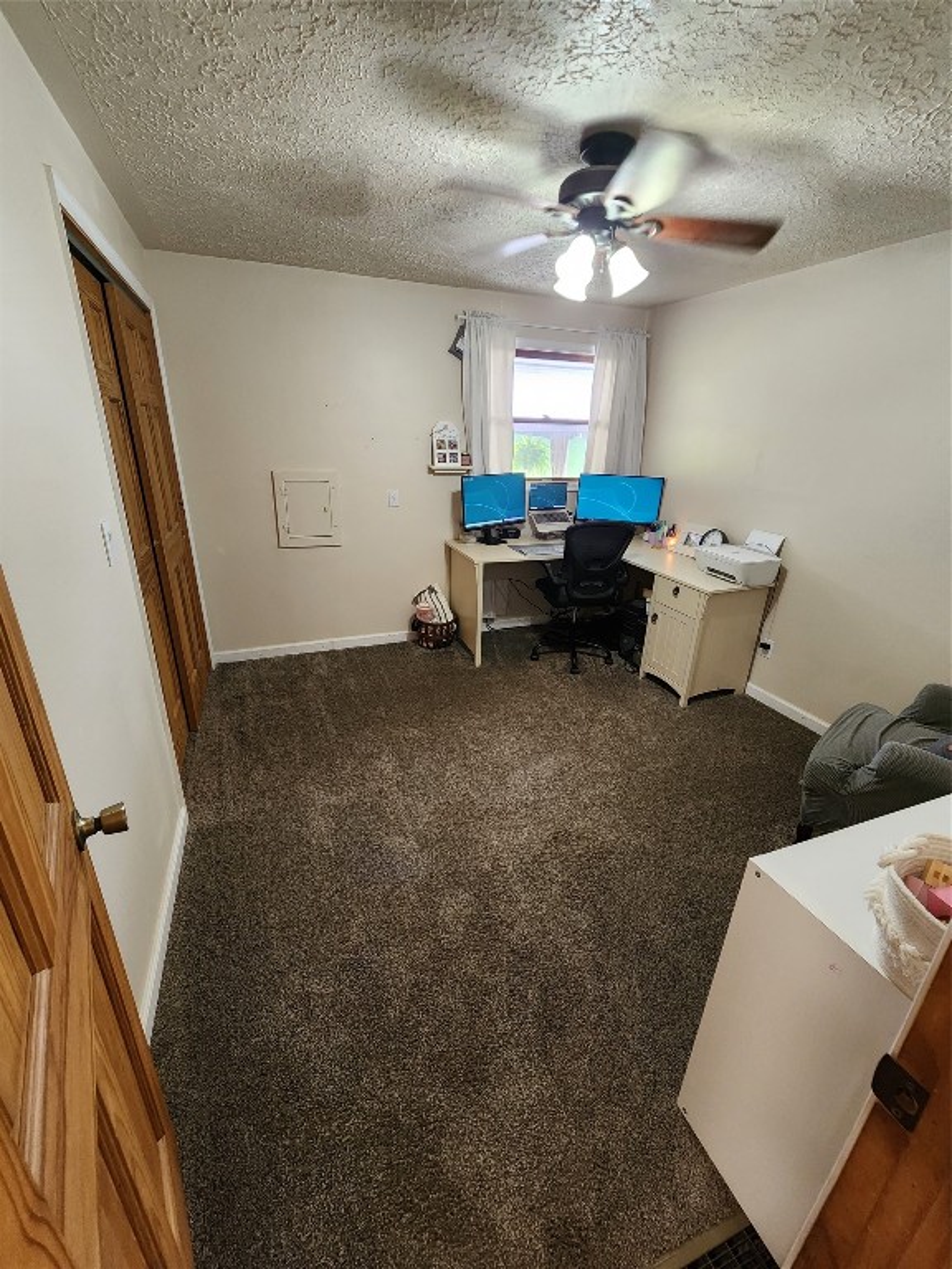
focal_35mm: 13
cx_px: 476
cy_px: 634
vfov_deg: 106.2
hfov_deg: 89.9
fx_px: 477
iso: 400
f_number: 2.2
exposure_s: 1/60
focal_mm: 2.2
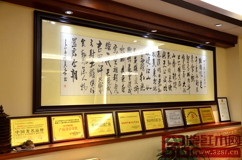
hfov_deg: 53.2
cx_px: 121
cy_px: 80
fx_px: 241
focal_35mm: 36
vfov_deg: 36.7
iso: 1600
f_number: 4.5
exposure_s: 1/80
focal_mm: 24
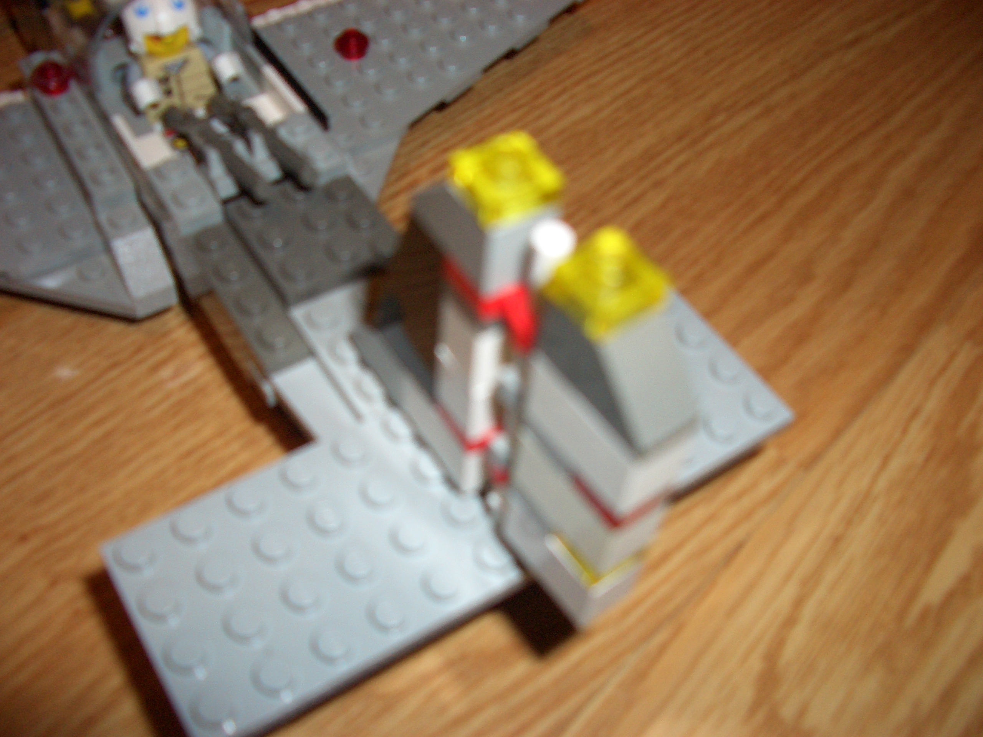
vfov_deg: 40.7
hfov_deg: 52.6
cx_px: 492
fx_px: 994
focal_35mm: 35
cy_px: 368
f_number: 2.6
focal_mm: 5.8
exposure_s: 1/60
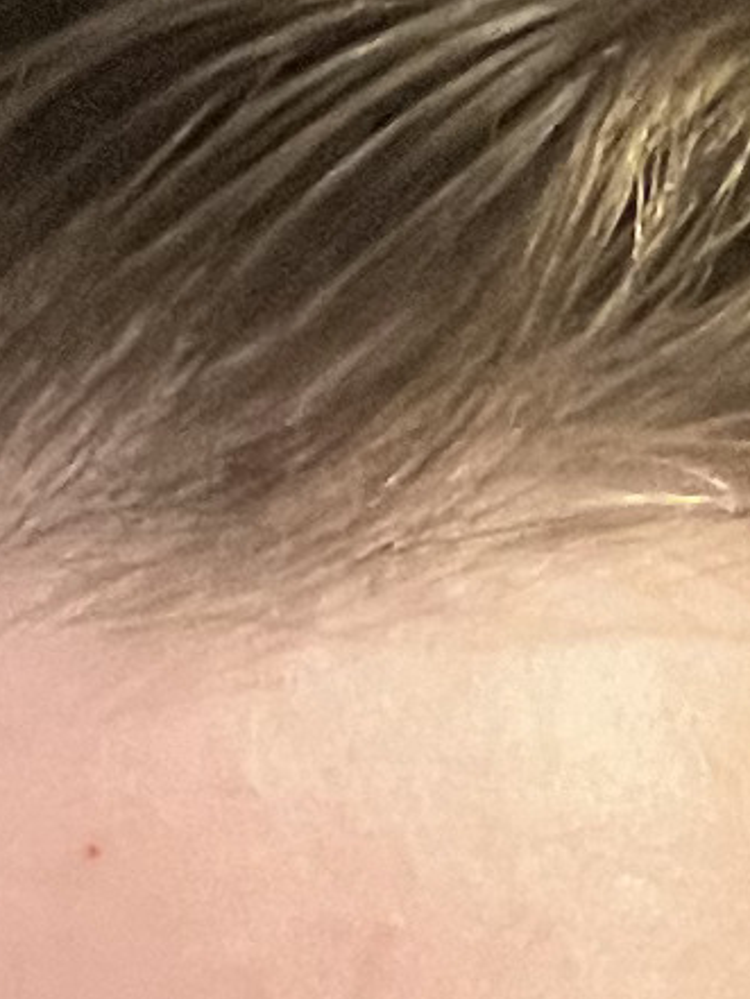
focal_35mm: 210
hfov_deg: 7.0
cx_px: -54
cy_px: 2048
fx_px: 6064
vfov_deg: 8.8
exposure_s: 1/30
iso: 640
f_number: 2.2
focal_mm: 2.71
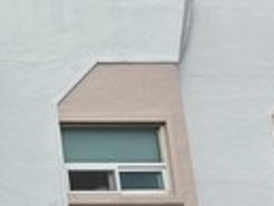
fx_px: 855
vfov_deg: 13.4
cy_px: 225
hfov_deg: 15.4
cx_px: -233
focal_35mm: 108
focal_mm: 6.25
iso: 80
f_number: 1.7
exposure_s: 1/5958
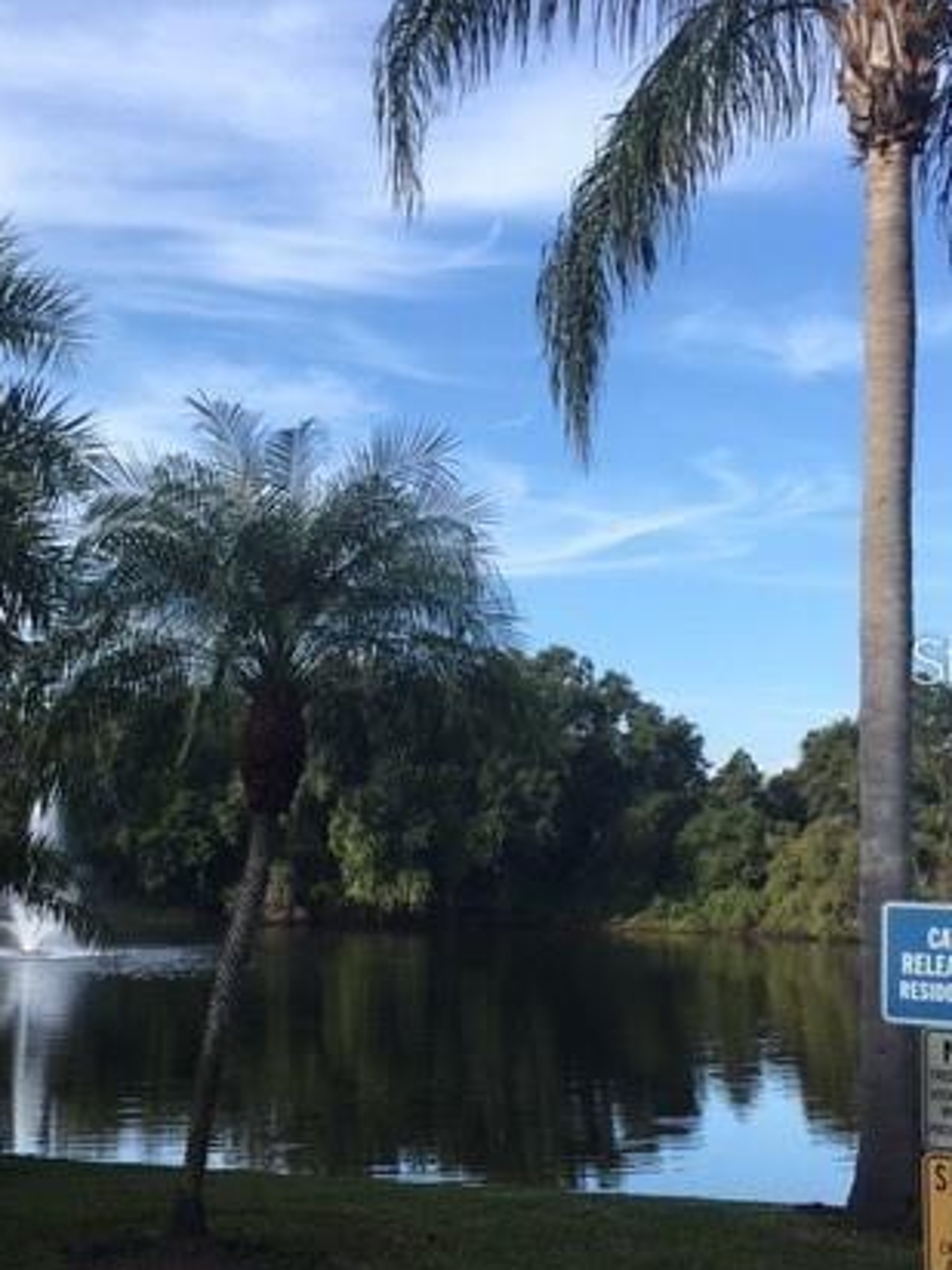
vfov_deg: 42.1
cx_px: 462
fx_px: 1650
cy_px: 660
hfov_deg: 32.2
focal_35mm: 45
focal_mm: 4.15
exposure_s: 1/785
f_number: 2.2
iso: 25
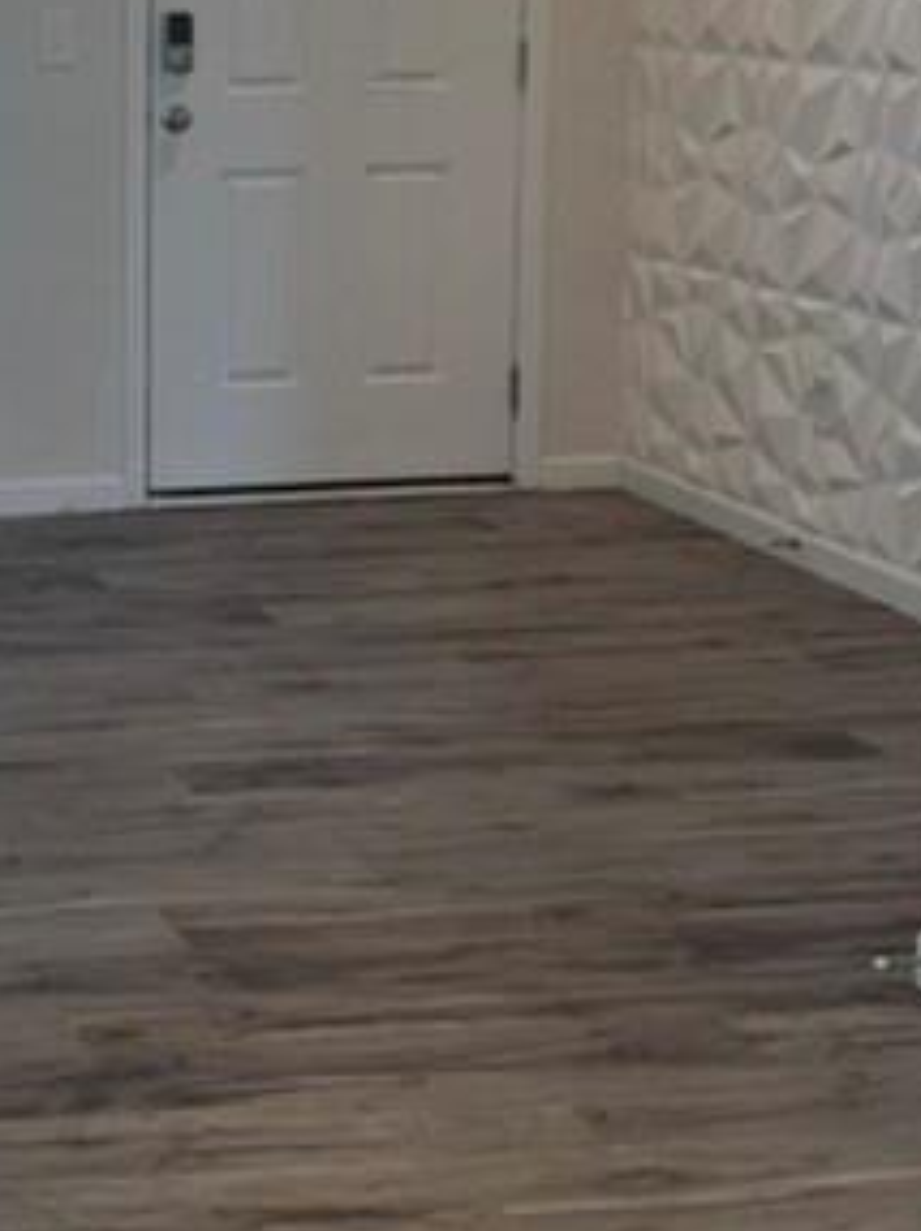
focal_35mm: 86
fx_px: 3055
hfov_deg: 16.2
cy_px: 319
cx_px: -288
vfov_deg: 22.6
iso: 100
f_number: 1.78
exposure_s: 1/129
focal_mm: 6.76
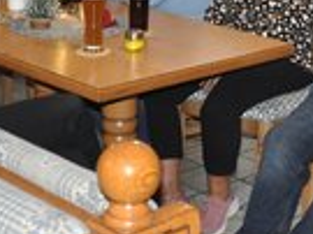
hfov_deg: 18.0
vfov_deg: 13.3
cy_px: -45
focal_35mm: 108
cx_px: 260
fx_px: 976
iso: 800
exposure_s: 1/60
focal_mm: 22
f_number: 3.8
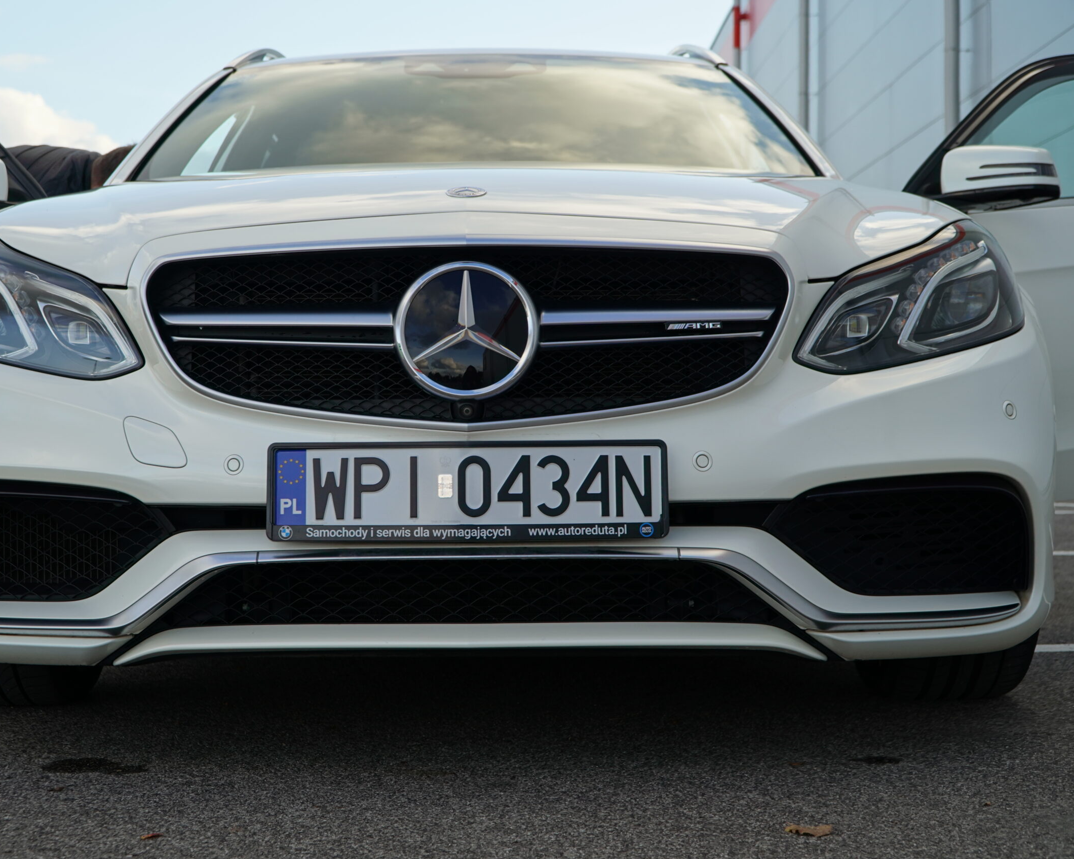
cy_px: 428
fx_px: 1621
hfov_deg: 36.6
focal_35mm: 51
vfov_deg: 29.7
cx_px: 464
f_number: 4.5
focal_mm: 30
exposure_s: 1/160
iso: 100
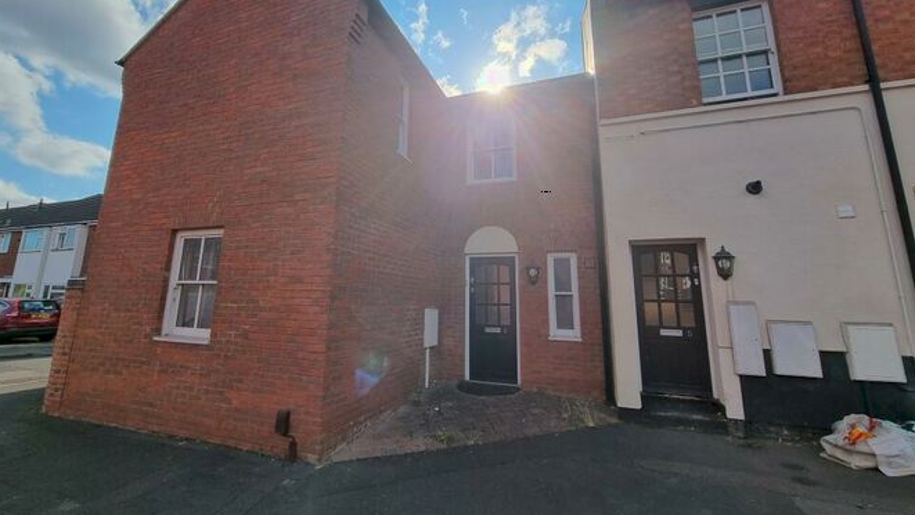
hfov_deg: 102.9
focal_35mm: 15
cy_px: 221
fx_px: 364
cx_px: 433
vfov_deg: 70.2
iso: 50
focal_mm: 2.2
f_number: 2.2
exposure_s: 1/1796
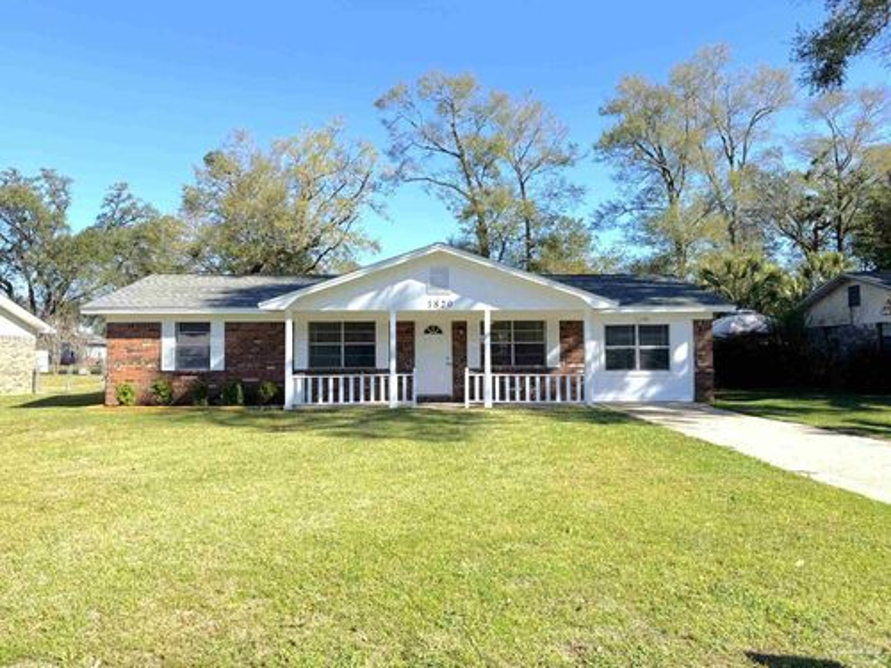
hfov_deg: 71.6
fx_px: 618
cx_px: 446
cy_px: 334
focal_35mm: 24
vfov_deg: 56.8
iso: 80
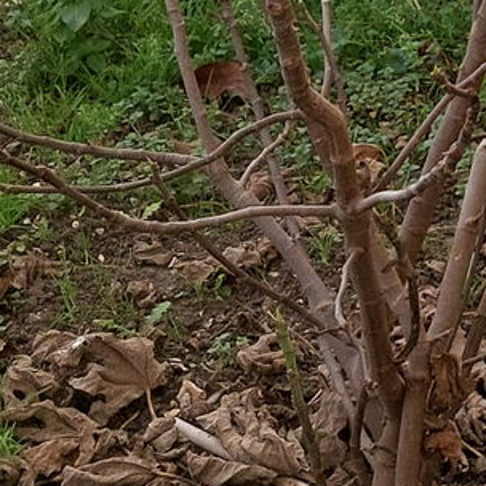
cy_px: -309
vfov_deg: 10.7
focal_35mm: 155
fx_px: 2462
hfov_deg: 10.6
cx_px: 858
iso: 25
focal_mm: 5.23
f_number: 1.8
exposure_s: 1/174
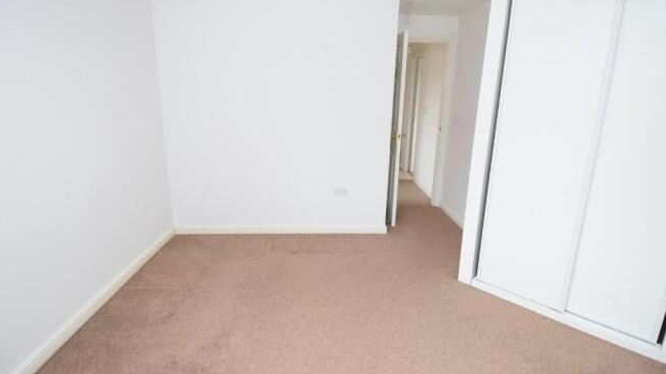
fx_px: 336
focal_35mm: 19
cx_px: 334
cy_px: 178
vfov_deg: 58.3
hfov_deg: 89.6
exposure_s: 1/60
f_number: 4
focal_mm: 12
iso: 1800
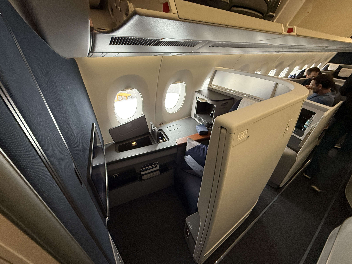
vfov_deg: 85.7
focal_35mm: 14
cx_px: 176
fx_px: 142
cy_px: 132
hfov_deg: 102.1
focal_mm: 2.22
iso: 250
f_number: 2.2
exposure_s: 1/95
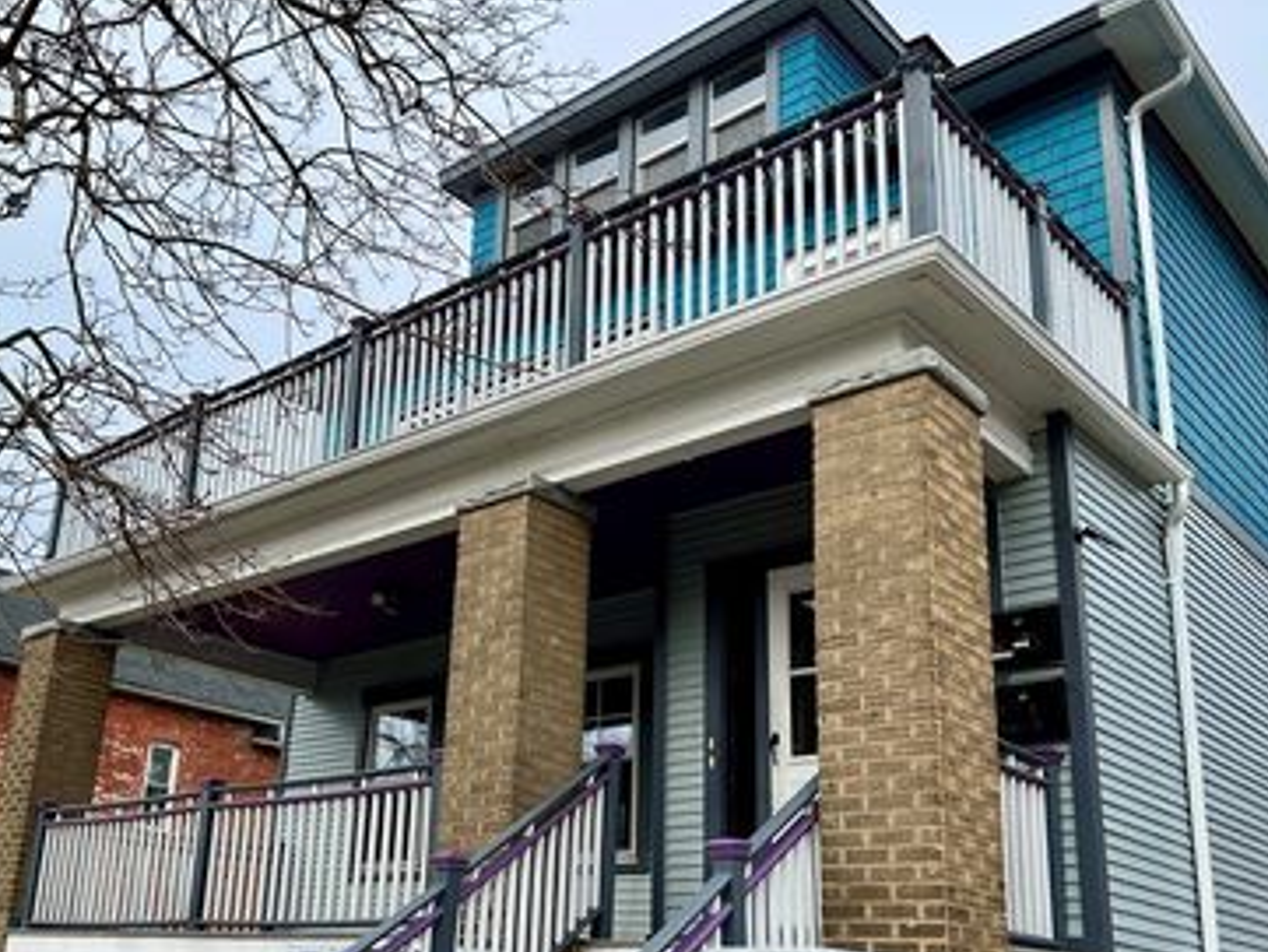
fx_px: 1319
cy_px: 581
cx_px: 520
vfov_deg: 39.5
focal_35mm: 36
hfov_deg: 51.1
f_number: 1.5
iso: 50
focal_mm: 5.7
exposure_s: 1/2008
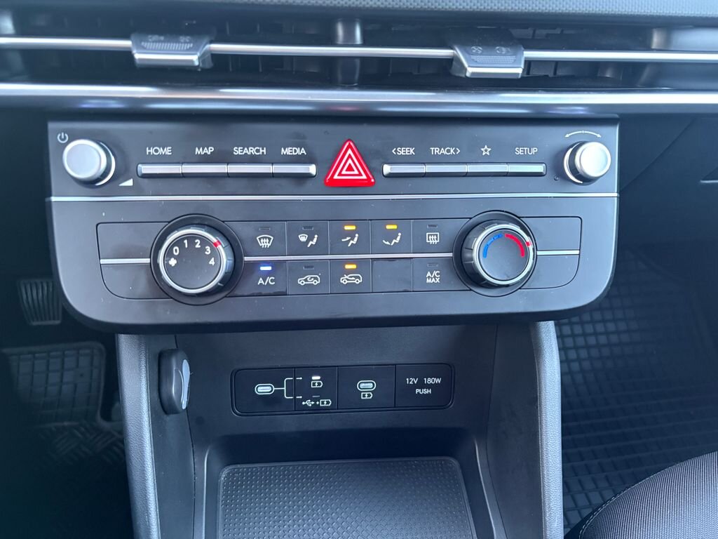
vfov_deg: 53.1
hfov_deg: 67.3
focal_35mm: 26
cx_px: 359
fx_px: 539
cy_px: 270
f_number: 1.6
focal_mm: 5.96
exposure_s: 1/30
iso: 1000
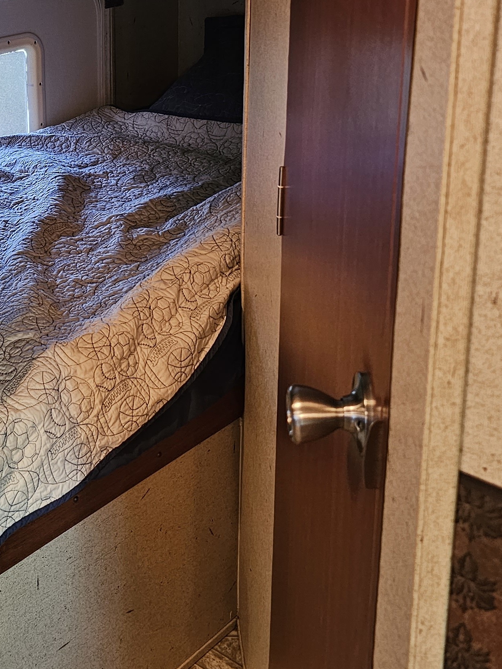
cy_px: 162
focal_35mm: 55
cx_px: 22
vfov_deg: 34.2
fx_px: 1063
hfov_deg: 25.5
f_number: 1.7
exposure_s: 1/30
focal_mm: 6.3
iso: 640
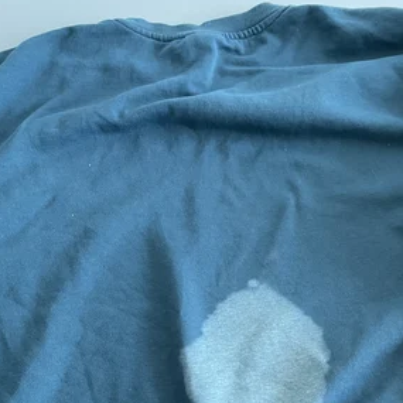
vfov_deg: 37.1
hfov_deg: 38.7
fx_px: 566
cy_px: 347
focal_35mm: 43
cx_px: 267
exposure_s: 1/60
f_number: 1.6
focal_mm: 4.2
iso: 400
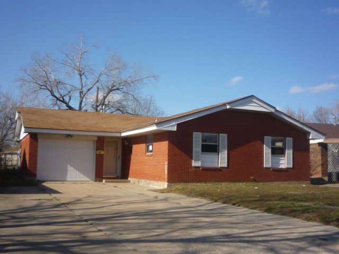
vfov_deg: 36.8
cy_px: 127
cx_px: 170
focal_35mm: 39
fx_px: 382
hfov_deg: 47.9
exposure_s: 1/400
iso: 100
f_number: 5.6
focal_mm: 5.2
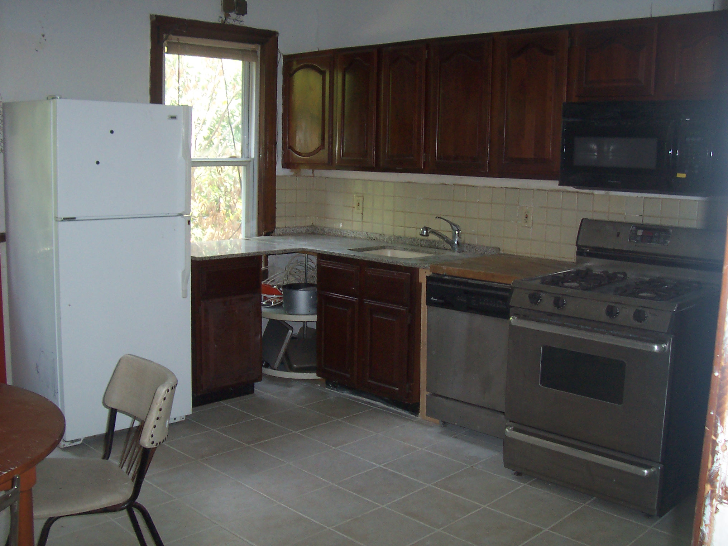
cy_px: 273
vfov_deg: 38.7
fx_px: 778
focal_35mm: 37
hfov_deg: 50.1
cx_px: 364
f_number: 2.8
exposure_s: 1/60
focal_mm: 5.6
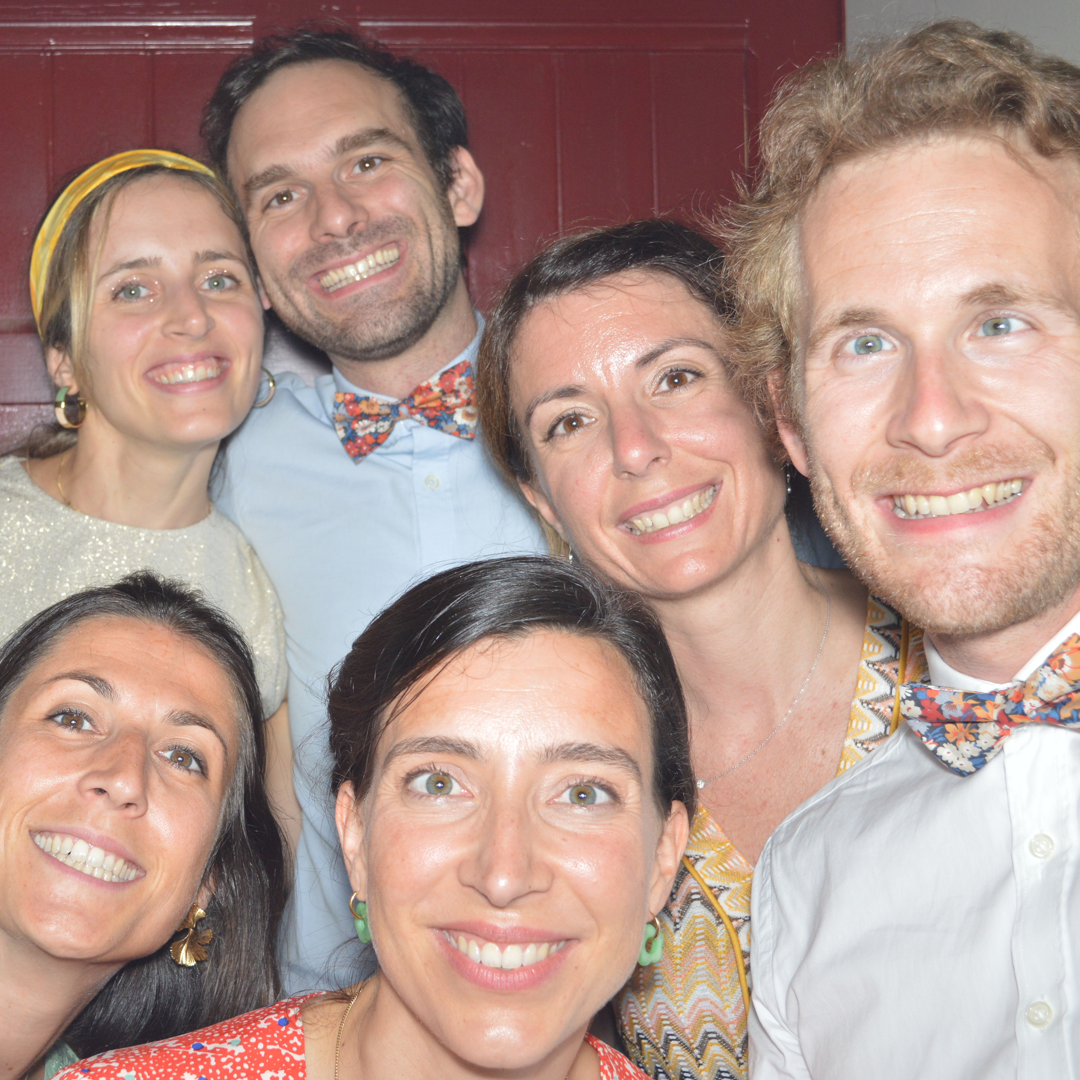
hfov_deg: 33.7
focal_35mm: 50
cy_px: 538
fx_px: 1765
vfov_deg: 34.0
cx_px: 353
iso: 400
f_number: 5.6
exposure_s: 1/100
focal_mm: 26
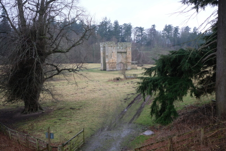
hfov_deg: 54.4
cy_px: 76
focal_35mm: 35
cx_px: 113
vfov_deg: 37.9
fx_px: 220
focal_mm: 23
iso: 200
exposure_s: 1/160
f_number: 2.2
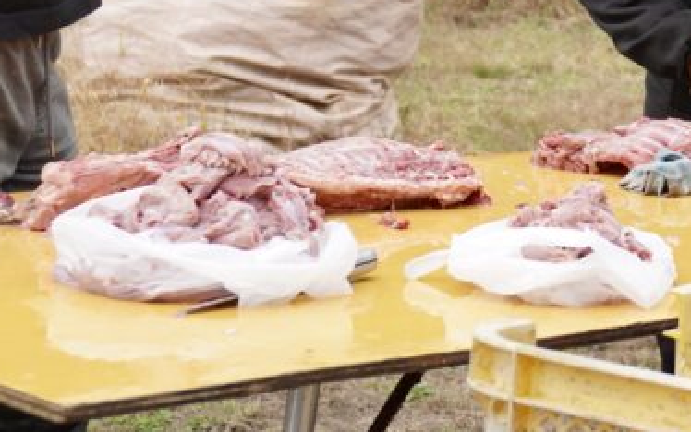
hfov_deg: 16.9
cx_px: 650
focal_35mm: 121
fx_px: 2287
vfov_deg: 10.5
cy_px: -163
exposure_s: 1/160
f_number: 4.5
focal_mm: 29
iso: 250
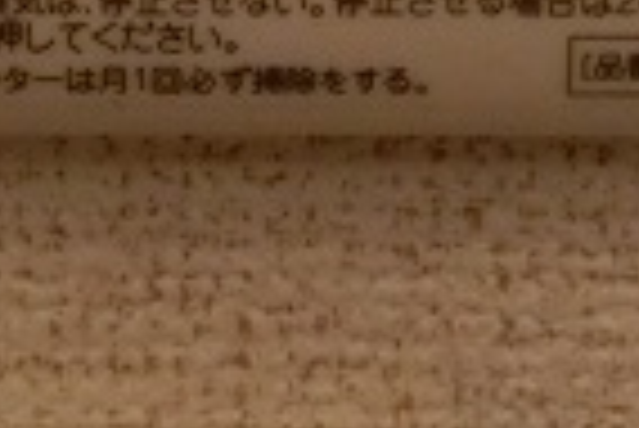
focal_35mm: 146
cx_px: 324
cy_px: -482
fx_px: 2594
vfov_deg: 8.8
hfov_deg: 14.0
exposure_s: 1/80
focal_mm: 4.5
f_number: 3.5
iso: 400
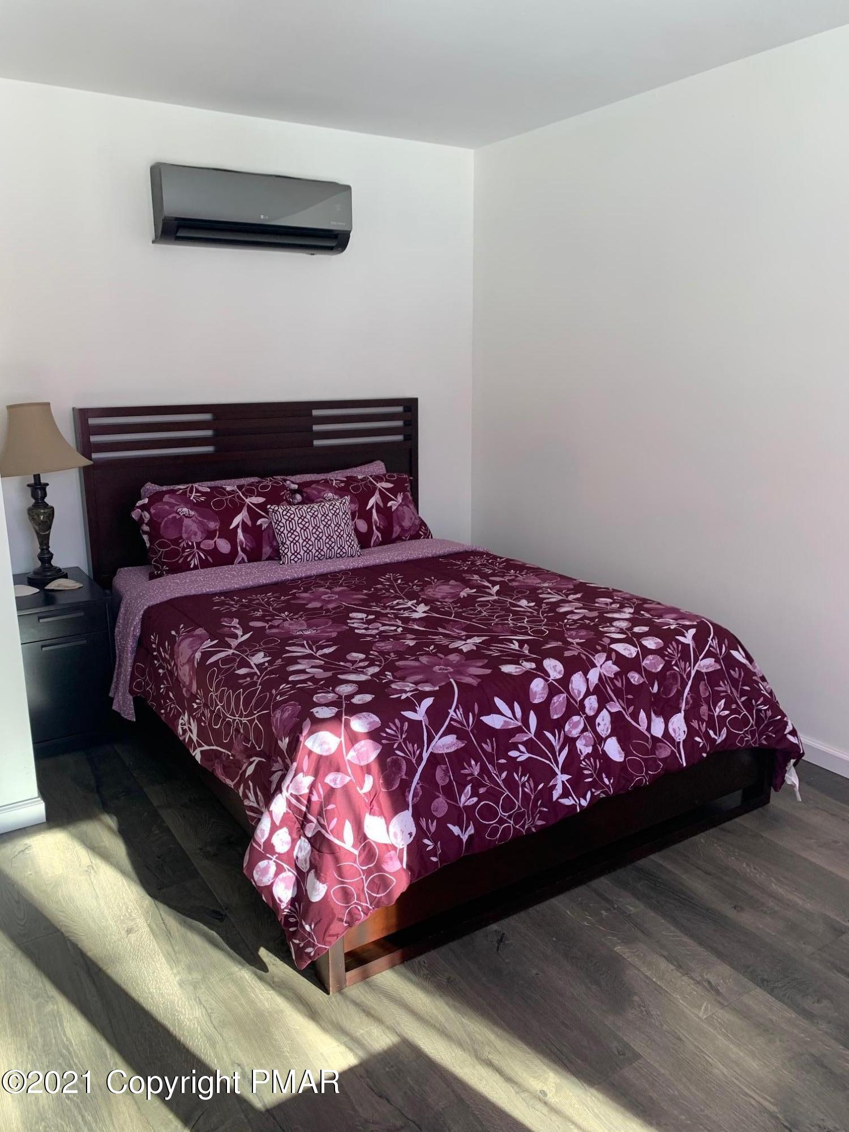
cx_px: 424
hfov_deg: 53.1
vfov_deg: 67.3
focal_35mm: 26
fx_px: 850
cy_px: 566
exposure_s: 1/121
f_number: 1.8
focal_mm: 4.25
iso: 64
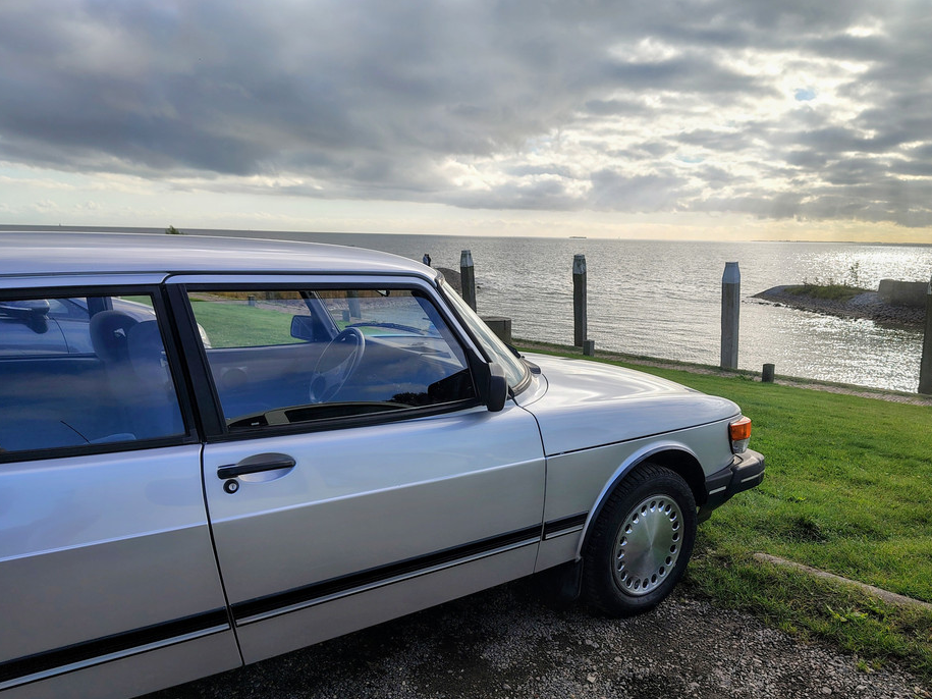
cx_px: 521
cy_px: 374
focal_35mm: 28
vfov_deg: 49.7
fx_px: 754
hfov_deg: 63.3
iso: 100
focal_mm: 5.56
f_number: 1.8
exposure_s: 1/1425
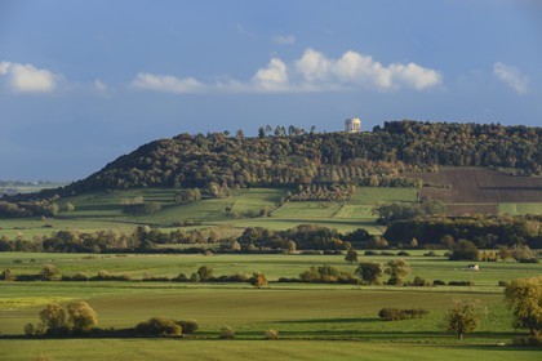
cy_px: 180
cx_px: 271
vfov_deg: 8.1
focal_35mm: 170
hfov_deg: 12.1
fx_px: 2559
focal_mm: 170
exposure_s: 1/250
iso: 400
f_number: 11
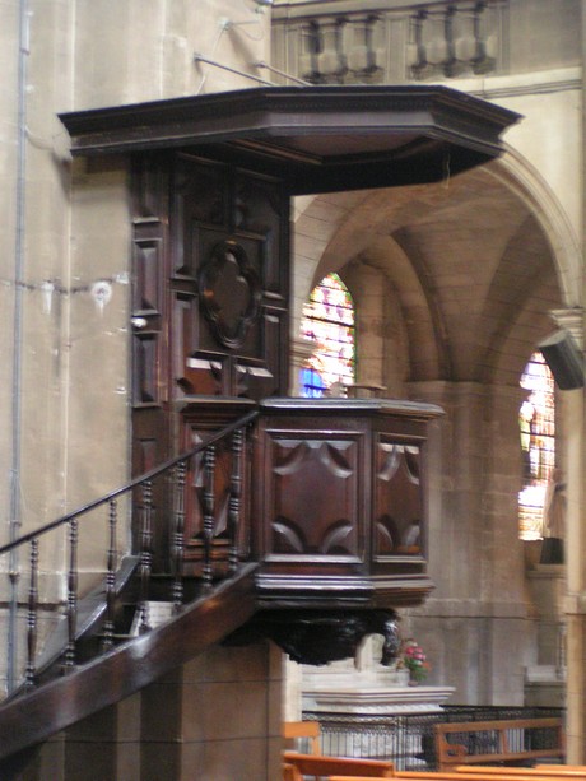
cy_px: 390
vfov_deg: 16.5
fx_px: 2685
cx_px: 293
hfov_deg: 12.5
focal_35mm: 119
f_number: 3.5
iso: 400
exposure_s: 1/6
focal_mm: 18.2
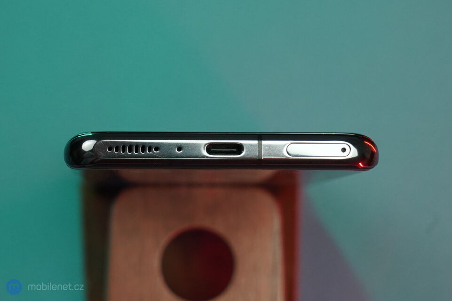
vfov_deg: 19.4
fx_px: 879
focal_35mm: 70
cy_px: 150
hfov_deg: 28.9
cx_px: 226
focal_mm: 70
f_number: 8
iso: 2000
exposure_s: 1/200
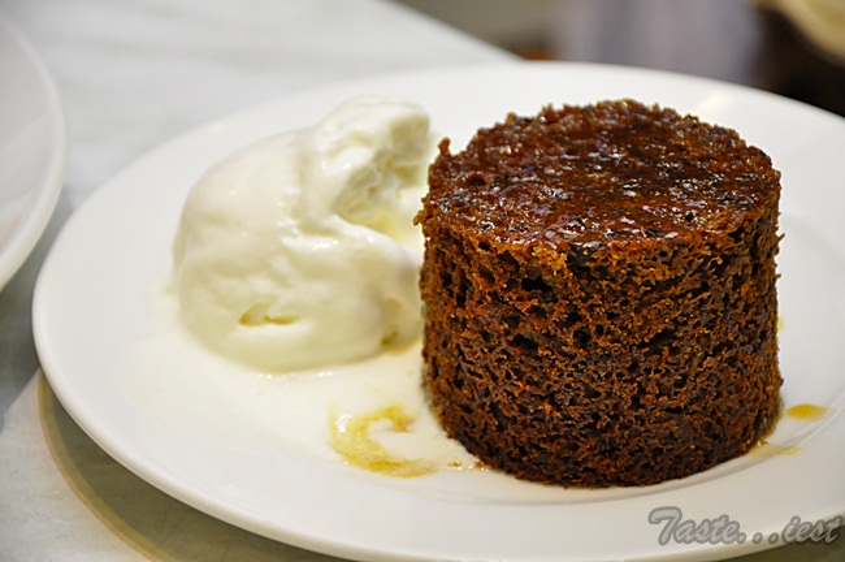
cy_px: 281
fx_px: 3693
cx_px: 422
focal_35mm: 158
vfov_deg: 8.7
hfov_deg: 13.1
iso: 2000
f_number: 5.6
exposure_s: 1/60
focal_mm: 105
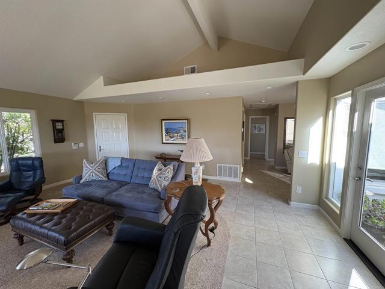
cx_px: 192
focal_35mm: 14
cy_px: 144
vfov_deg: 85.7
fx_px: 156
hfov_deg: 102.1
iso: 160
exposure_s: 1/99
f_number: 2.2
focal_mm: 2.22
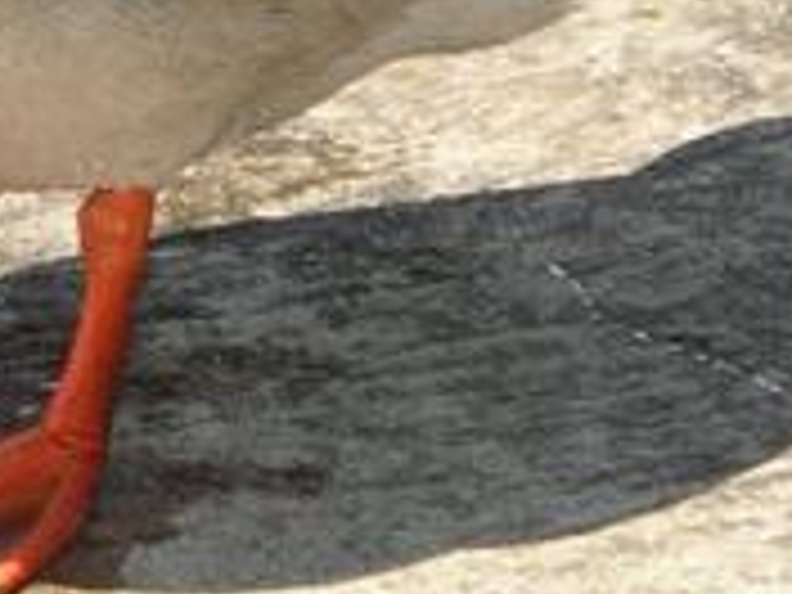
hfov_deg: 4.1
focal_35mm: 486
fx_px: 11119
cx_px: 40
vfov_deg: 3.1
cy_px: -256
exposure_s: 1/400
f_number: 4.5
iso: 64
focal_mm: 27.8
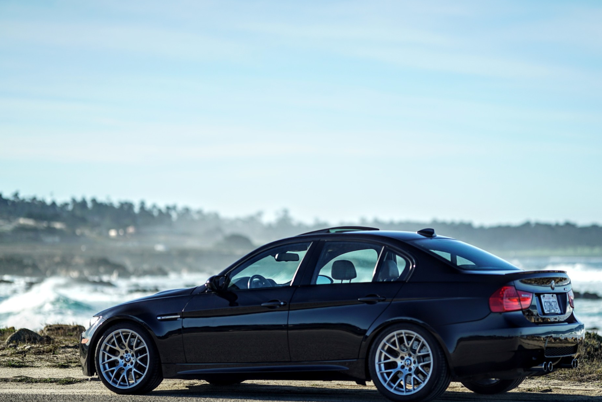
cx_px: 328
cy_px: 220
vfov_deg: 11.7
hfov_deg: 17.5
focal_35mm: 117
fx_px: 1958
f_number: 1.4
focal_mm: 105
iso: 100
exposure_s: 1/5000
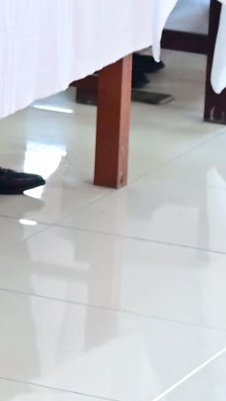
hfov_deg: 3.8
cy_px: -325
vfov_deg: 7.1
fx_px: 3130
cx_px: -872
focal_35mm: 294
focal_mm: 42
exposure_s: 1/160
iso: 1600
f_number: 4
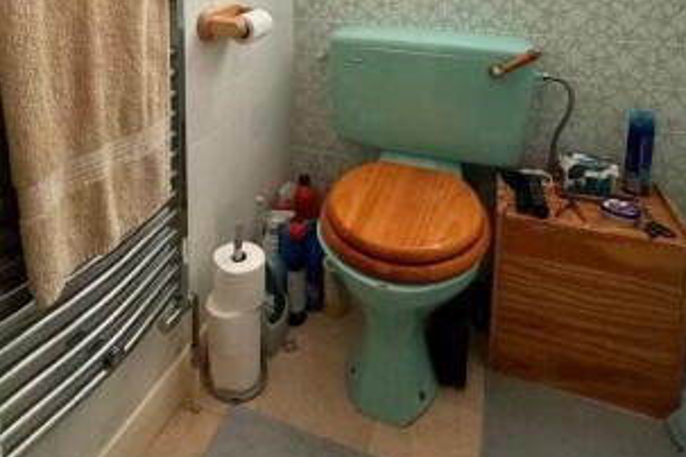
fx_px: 534
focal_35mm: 28
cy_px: 24
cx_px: 261
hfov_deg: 64.6
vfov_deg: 41.7
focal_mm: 2.22
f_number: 2.2
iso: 320
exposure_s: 1/64
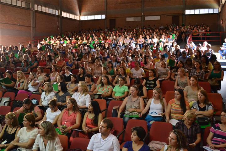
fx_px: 226
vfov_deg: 36.9
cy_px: 76
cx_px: 113
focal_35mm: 36
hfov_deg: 53.1
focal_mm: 24
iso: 3200
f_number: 4
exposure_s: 1/10
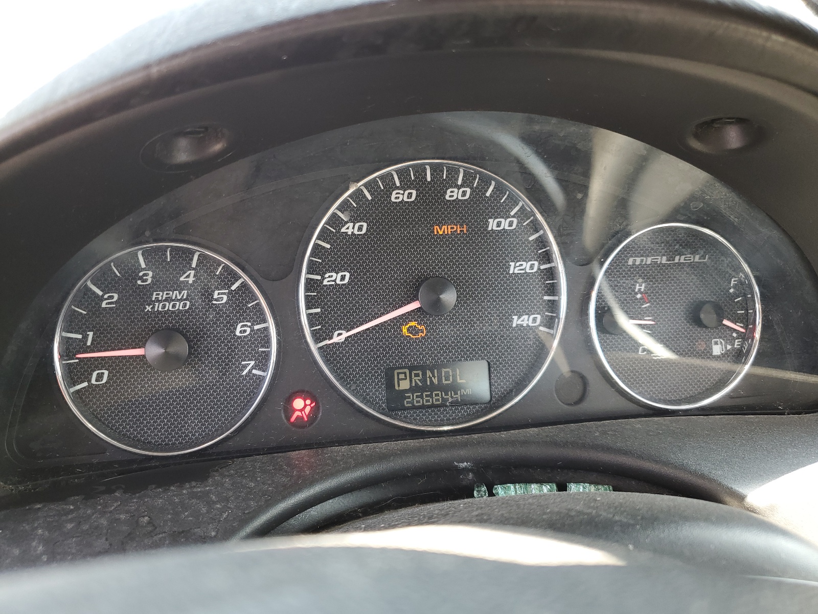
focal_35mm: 26
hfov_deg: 67.3
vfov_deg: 53.1
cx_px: 409
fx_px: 614
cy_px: 307
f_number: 1.5
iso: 53
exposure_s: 1/60.2
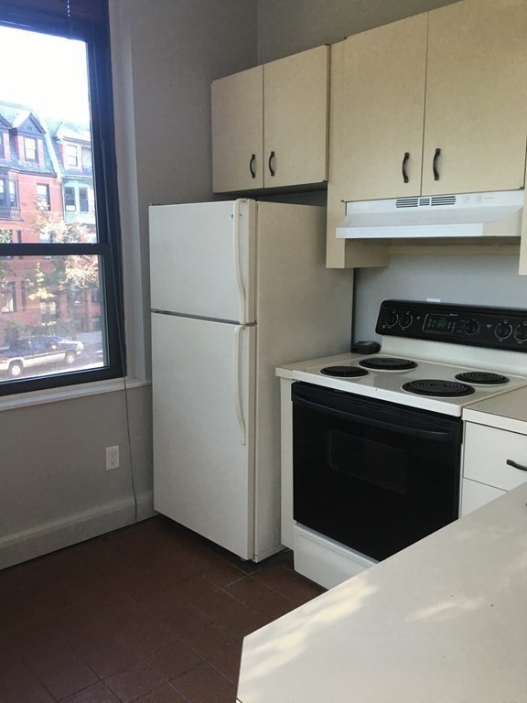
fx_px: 589
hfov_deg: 48.2
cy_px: 352
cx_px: 264
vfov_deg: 61.7
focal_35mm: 29
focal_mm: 4.15
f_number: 2.2
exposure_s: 1/30
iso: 40
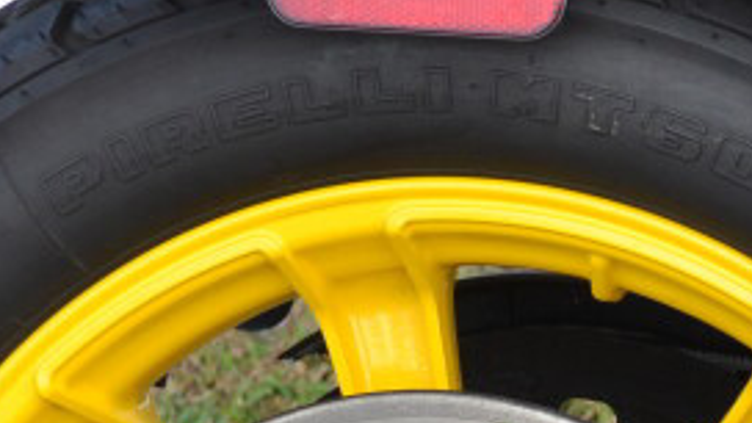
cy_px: 614
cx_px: 923
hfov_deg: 8.5
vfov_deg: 4.8
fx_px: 4985
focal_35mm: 250
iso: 200
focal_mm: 36
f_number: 5.6
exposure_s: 1/125
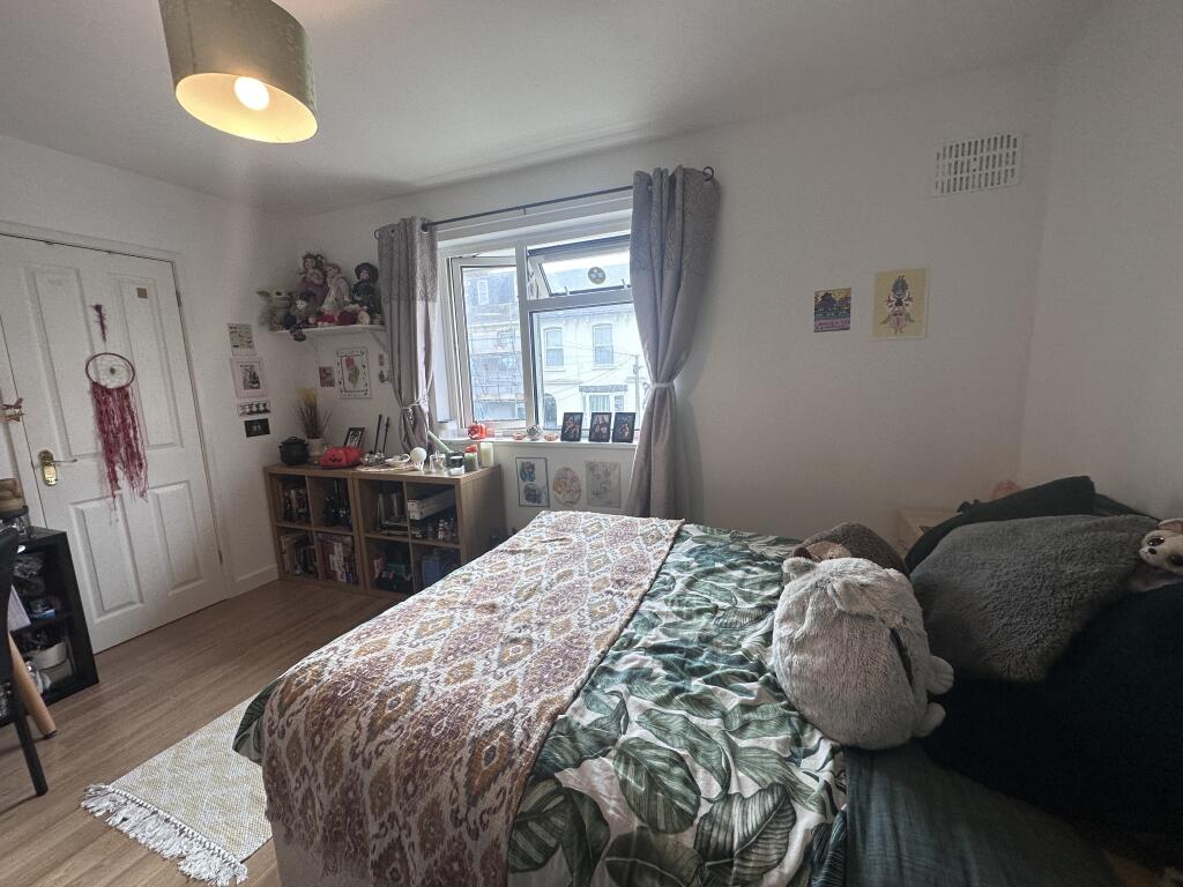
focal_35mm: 14
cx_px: 592
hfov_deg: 102.1
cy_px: 444
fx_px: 478
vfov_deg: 85.7
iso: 100
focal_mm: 2.22
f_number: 2.2
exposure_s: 1/100
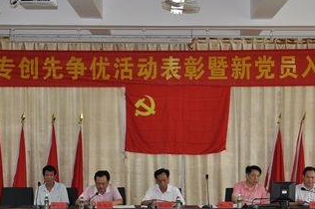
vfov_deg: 17.6
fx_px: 673
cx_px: 182
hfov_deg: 26.3
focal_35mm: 77
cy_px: 140
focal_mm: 27
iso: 200
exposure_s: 1/60
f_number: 4
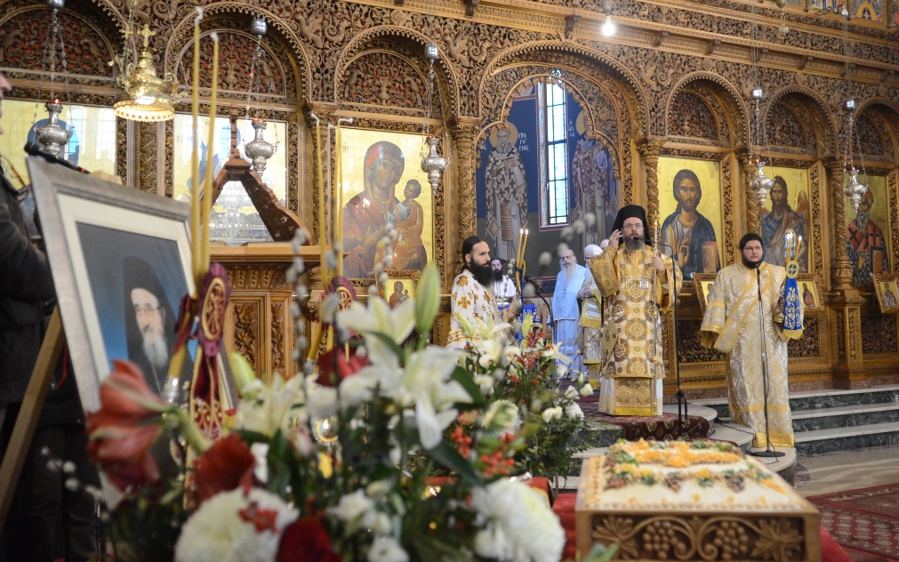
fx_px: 833
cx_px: 454
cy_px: 261
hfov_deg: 56.7
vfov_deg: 37.3
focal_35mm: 34
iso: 1400
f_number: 2.8
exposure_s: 1/100
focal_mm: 22
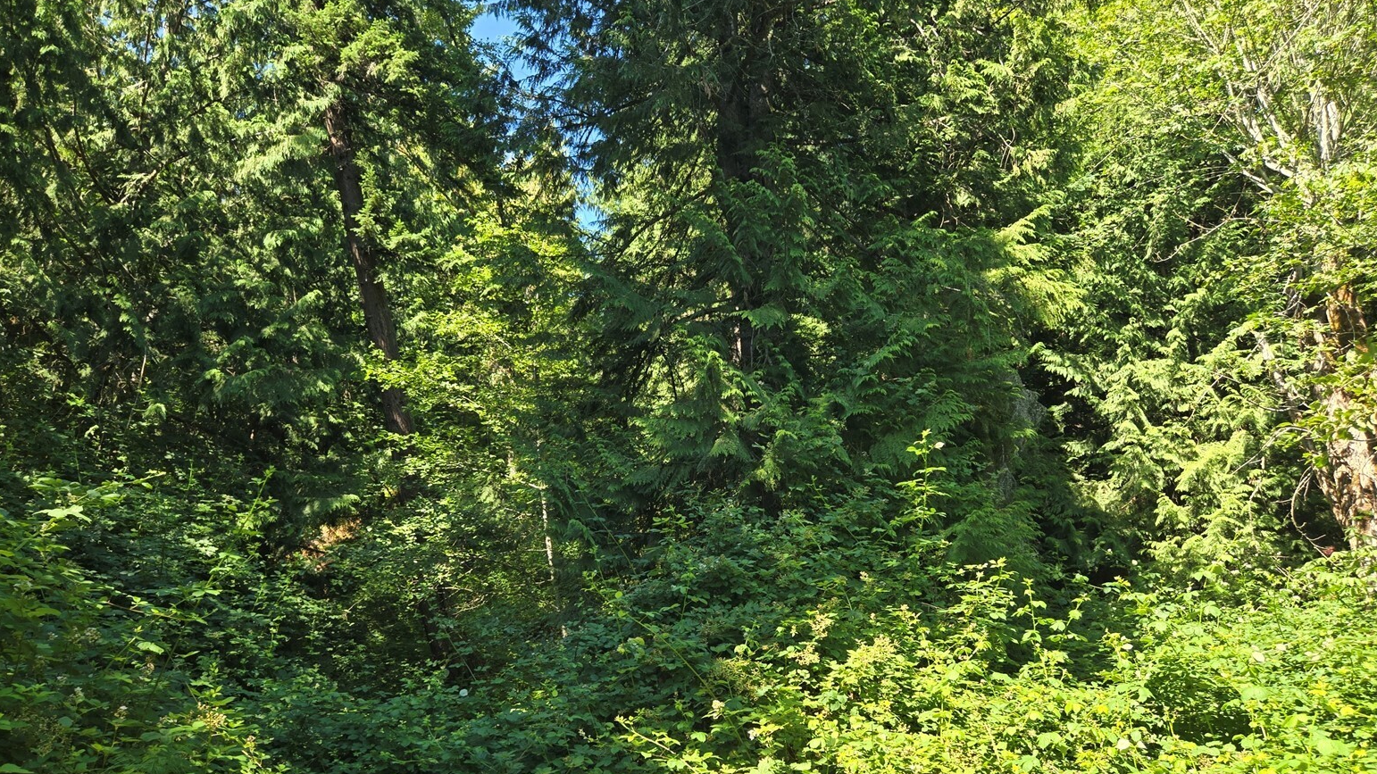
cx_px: 667
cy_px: 479
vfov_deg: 44.0
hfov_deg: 71.9
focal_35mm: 26
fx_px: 949
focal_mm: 5.4
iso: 25
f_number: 1.8
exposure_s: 1/193
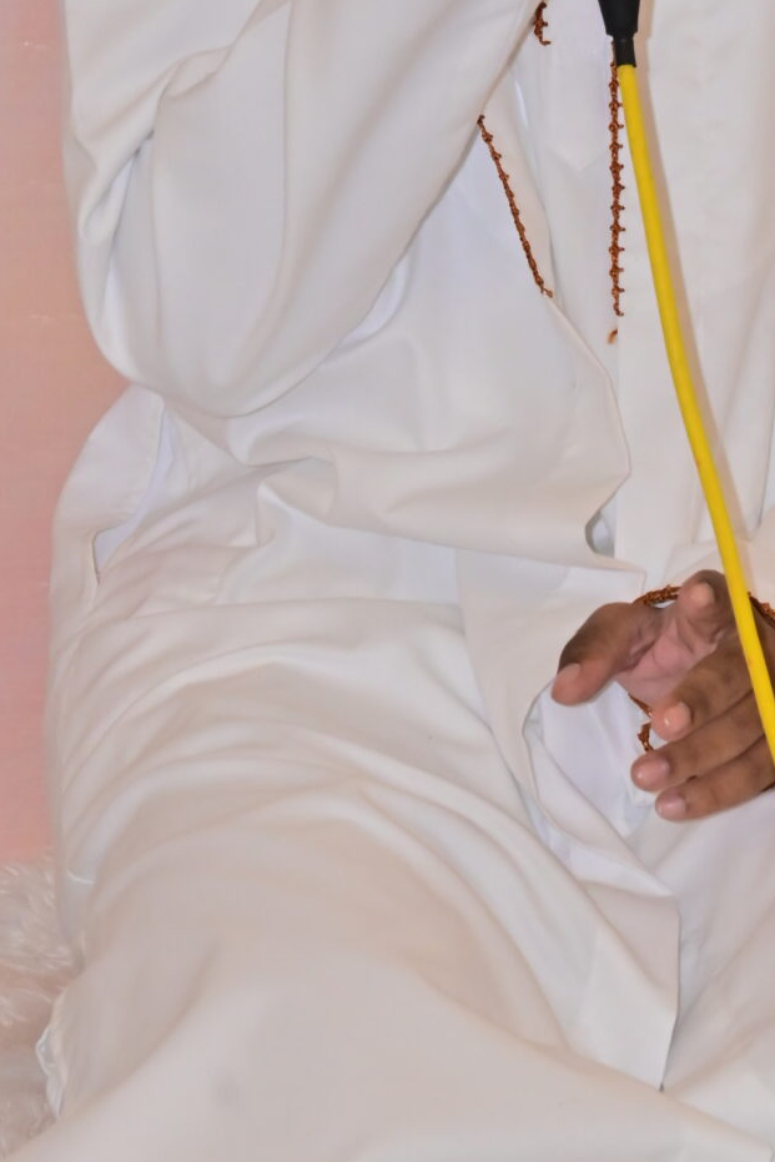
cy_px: 149
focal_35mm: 481
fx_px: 15525
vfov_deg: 4.3
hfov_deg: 2.9
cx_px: 752
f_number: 8
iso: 1600
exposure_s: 1/125
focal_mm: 175
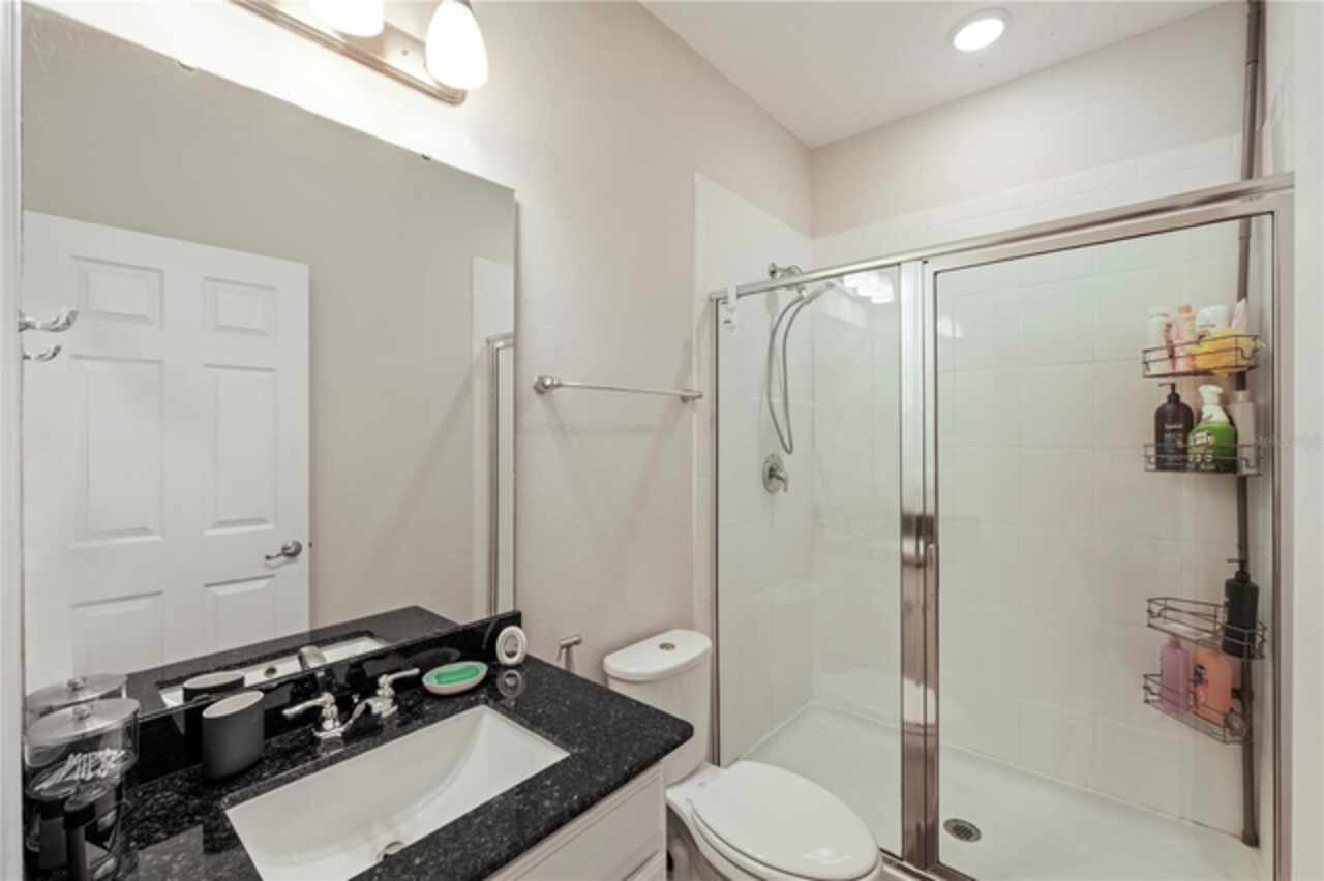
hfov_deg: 100.4
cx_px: 662
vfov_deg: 77.3
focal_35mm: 15
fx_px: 551
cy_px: 440
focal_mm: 10
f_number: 7.1
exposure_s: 1/4
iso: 200
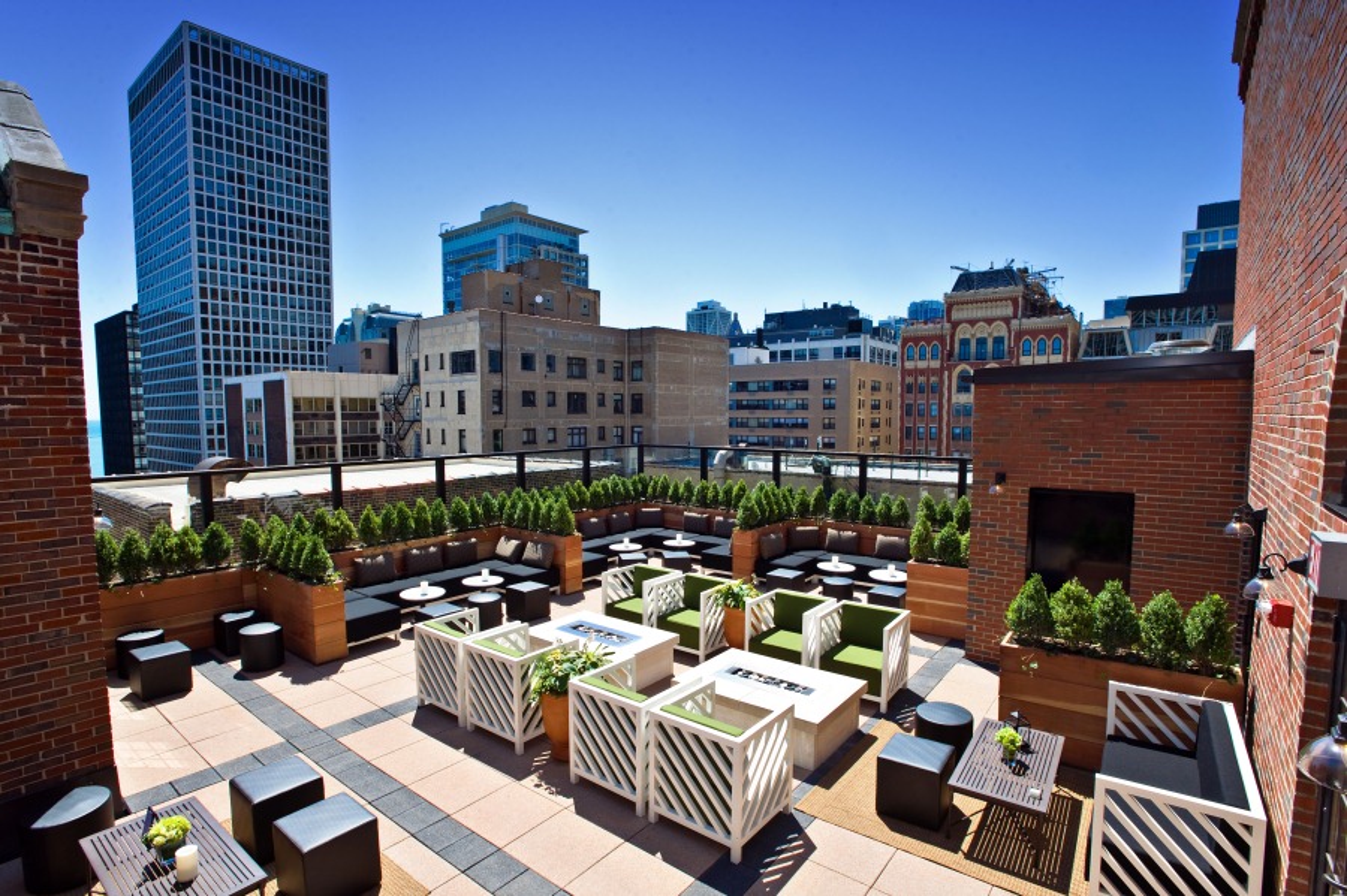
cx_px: 674
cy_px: 448
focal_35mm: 17
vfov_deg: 70.4
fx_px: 636
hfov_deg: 93.3
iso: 100
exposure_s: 1/80
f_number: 14
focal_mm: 17
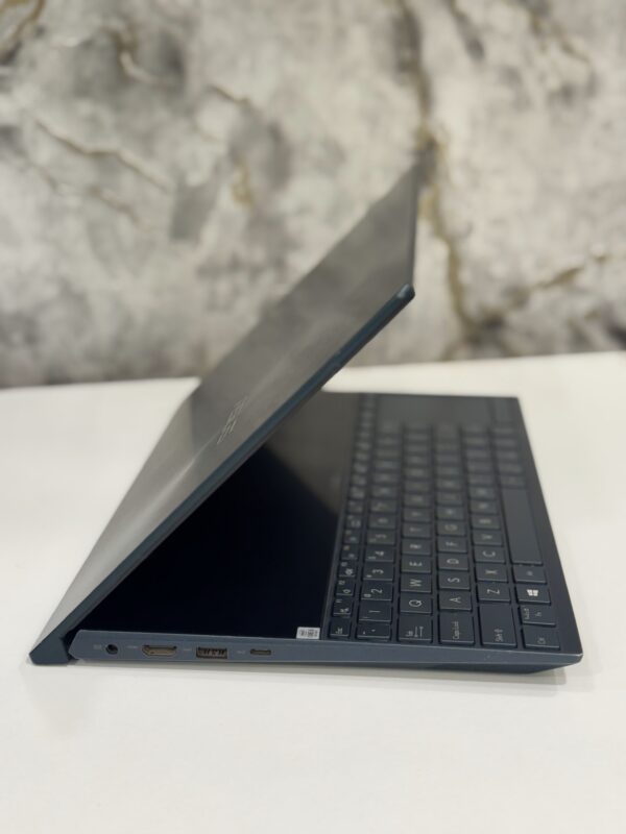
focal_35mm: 48
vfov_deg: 39.7
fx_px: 1157
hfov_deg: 30.3
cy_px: 417
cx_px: 313
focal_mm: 6.76
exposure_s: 1/50
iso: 80
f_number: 1.78
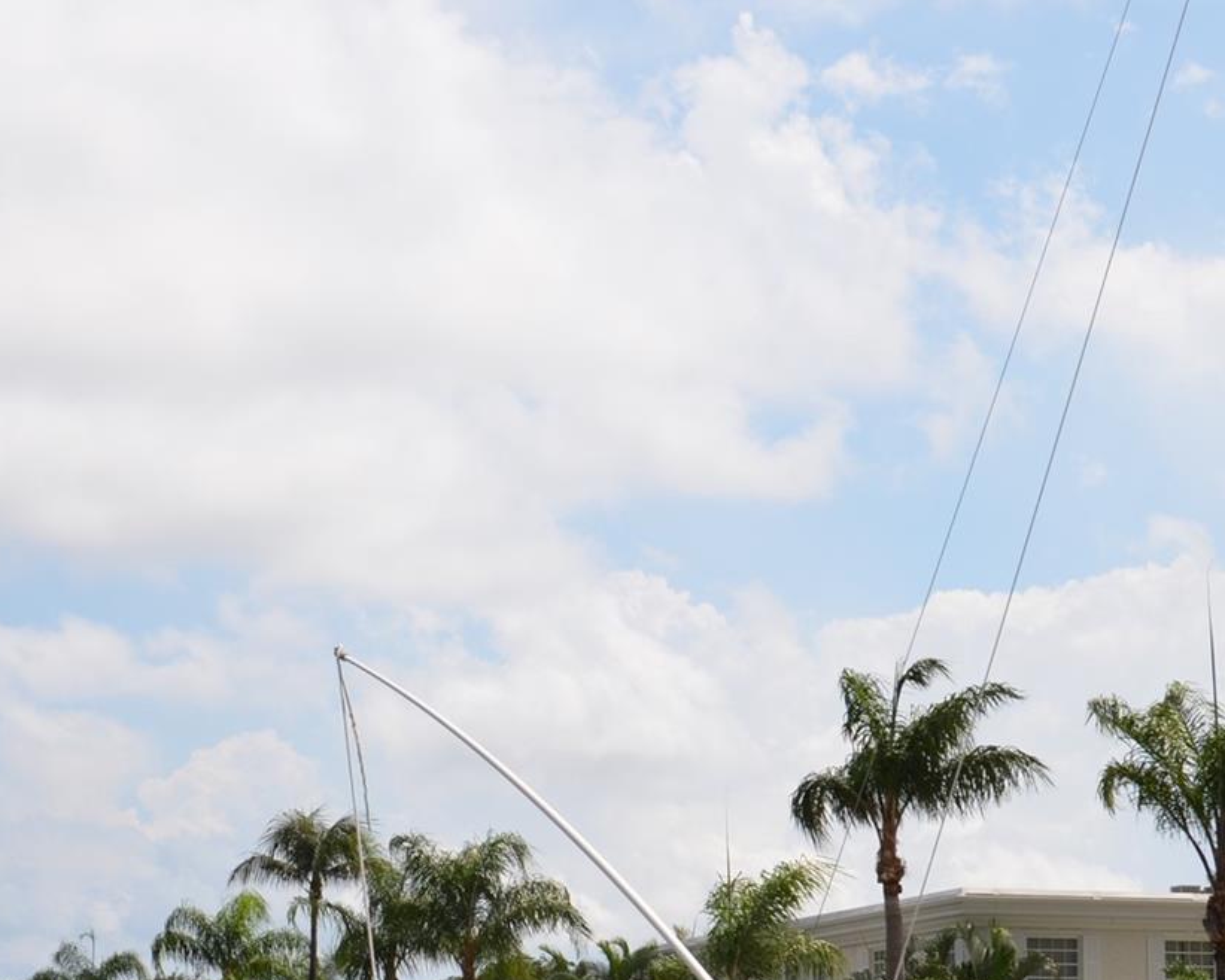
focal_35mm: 77
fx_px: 2792
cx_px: 416
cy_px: 961
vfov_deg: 19.4
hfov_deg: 24.6
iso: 100
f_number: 10
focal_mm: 22
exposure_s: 1/250
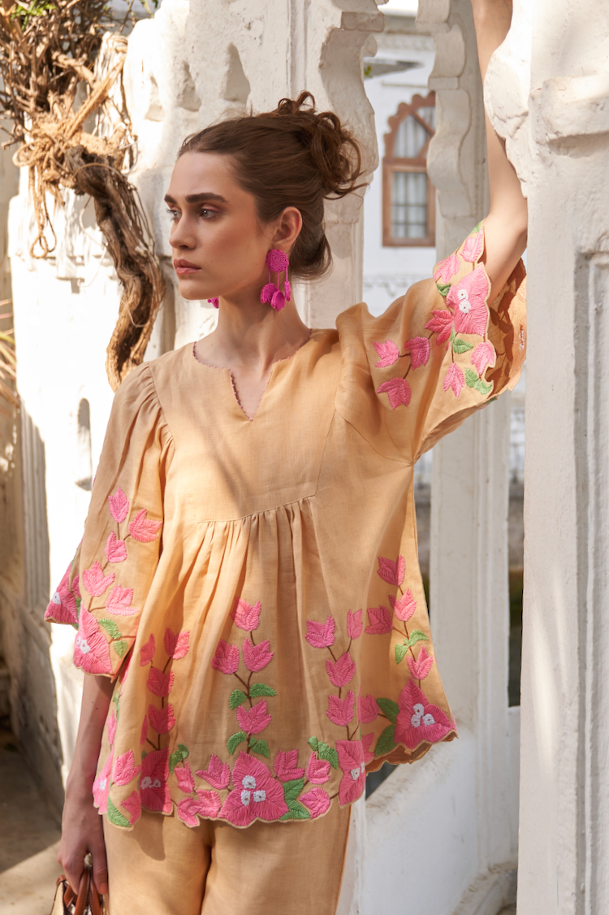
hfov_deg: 35.9
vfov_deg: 51.9
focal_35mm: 37
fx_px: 939
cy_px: 458
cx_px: 304
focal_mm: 25
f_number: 2.8
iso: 50
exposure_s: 1/400
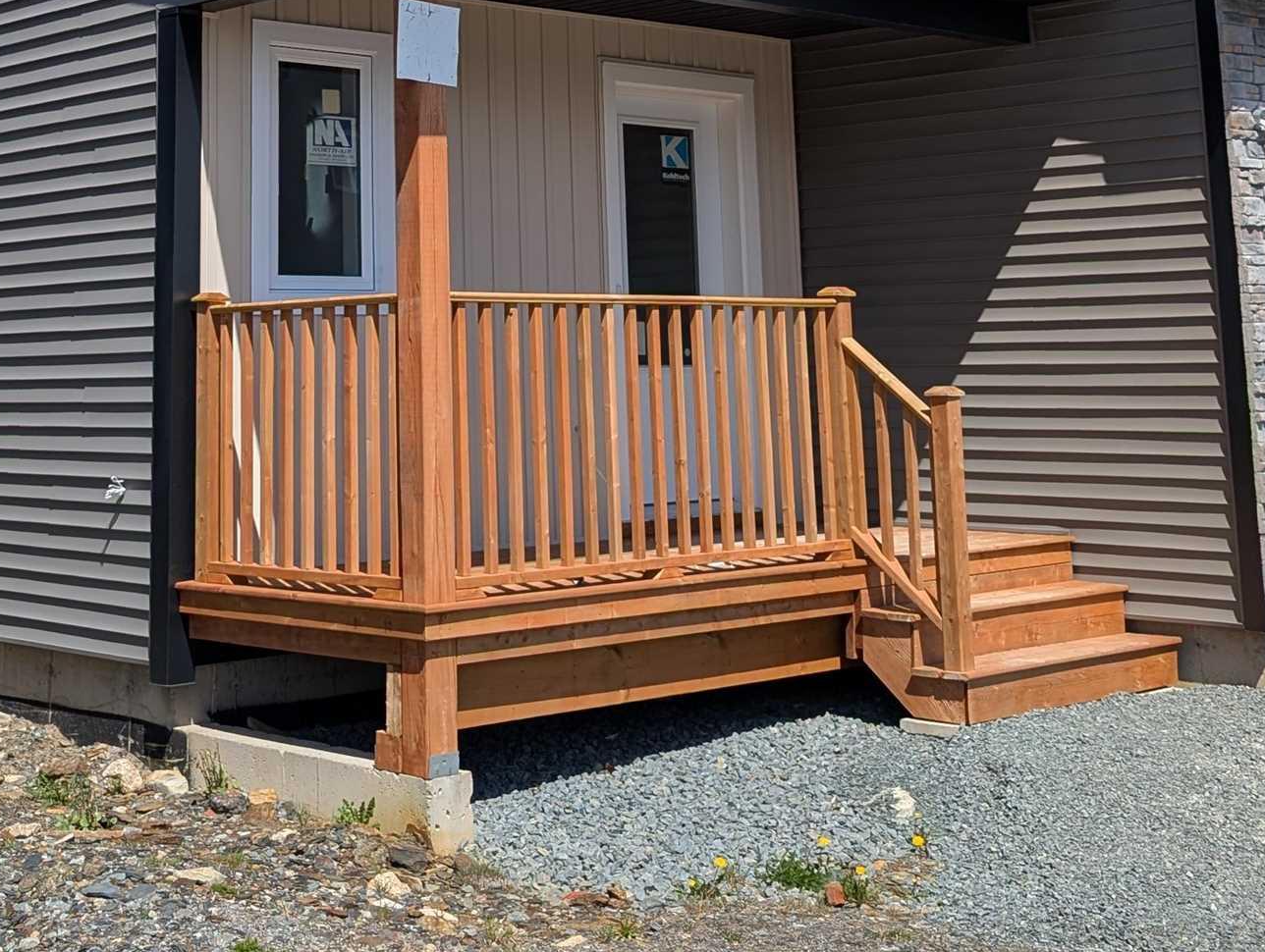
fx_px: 2086
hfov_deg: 33.4
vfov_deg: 24.5
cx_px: 403
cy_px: -5
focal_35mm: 57
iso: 17
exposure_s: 1/1381
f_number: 1.68
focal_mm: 6.9
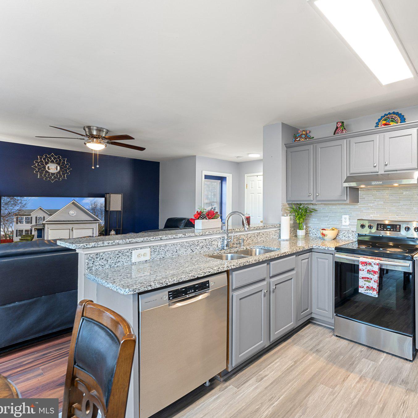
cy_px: 210
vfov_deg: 80.7
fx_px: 246
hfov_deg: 75.7
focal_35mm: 18
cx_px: 306
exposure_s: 1/3
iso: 500
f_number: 8
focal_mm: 14
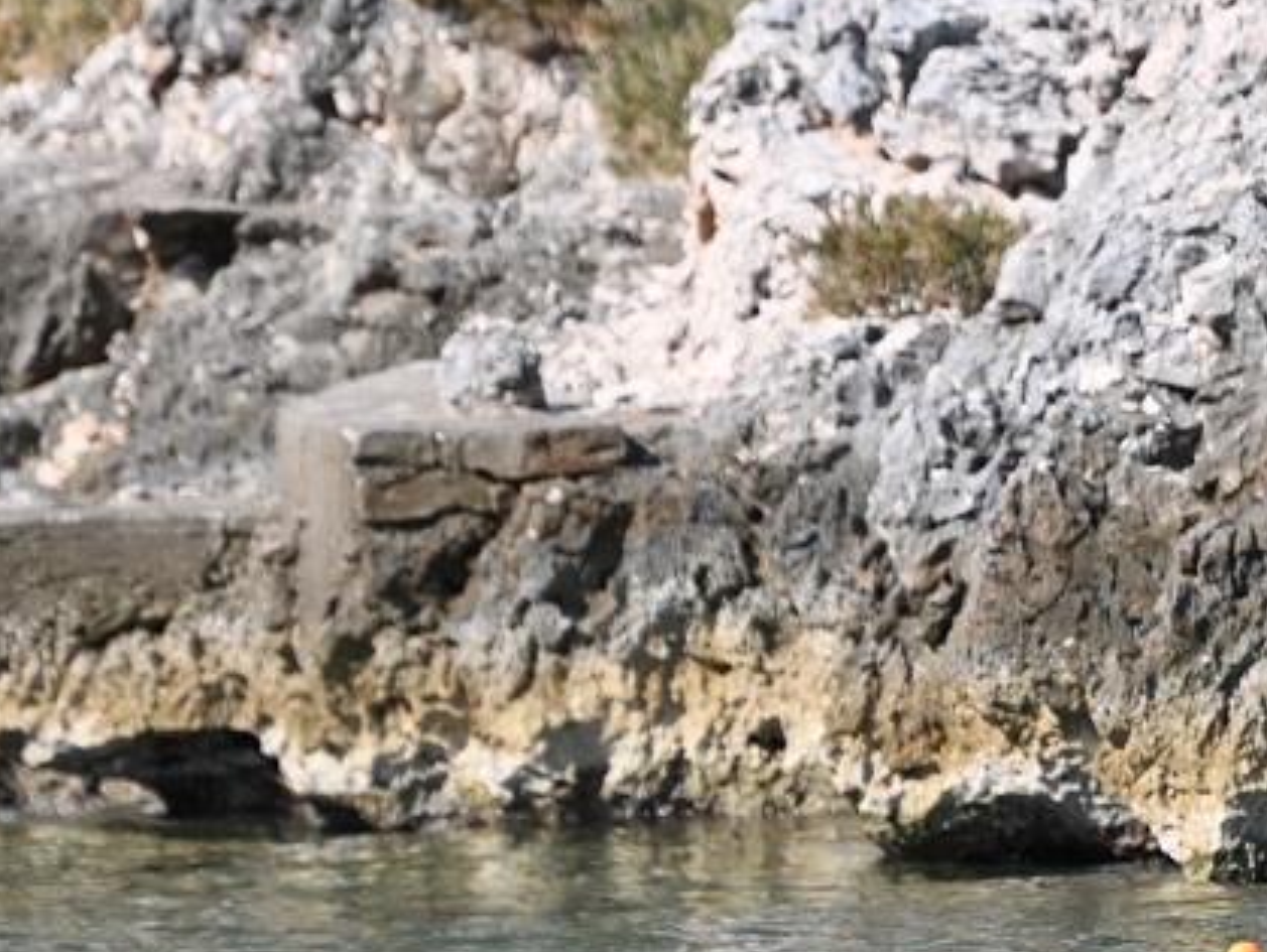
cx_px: 1370
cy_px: 993
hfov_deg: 2.2
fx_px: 32750
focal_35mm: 894
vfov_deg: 1.7
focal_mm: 300
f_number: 5.6
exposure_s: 1/1000
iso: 280
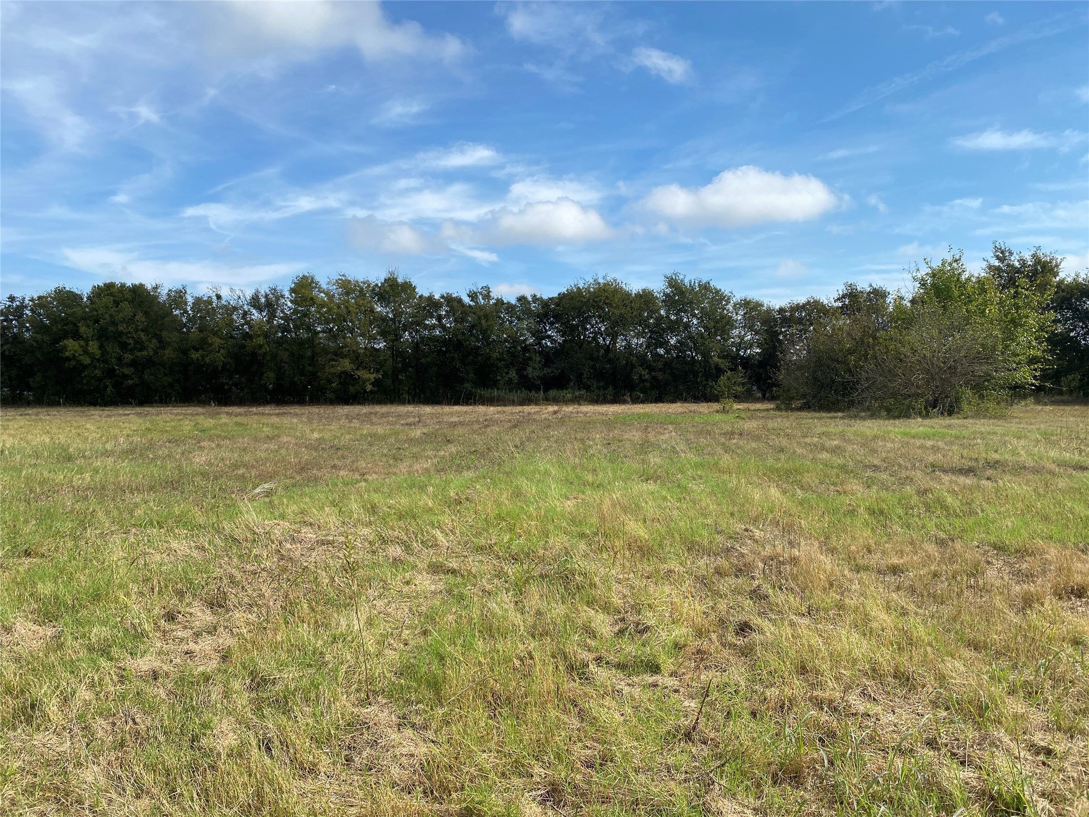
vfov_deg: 53.1
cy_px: 408
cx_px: 544
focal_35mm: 26
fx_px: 818
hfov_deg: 67.3
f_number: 1.8
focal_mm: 4.25
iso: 32
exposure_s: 1/2967
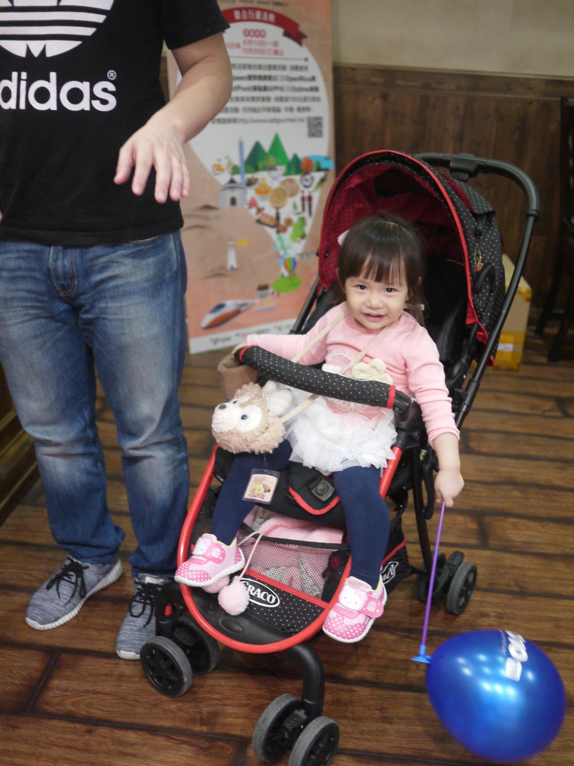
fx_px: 884
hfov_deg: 36.0
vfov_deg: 46.8
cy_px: 383
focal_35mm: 40
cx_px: 287
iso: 640
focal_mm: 20
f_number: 1.7
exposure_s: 1/60
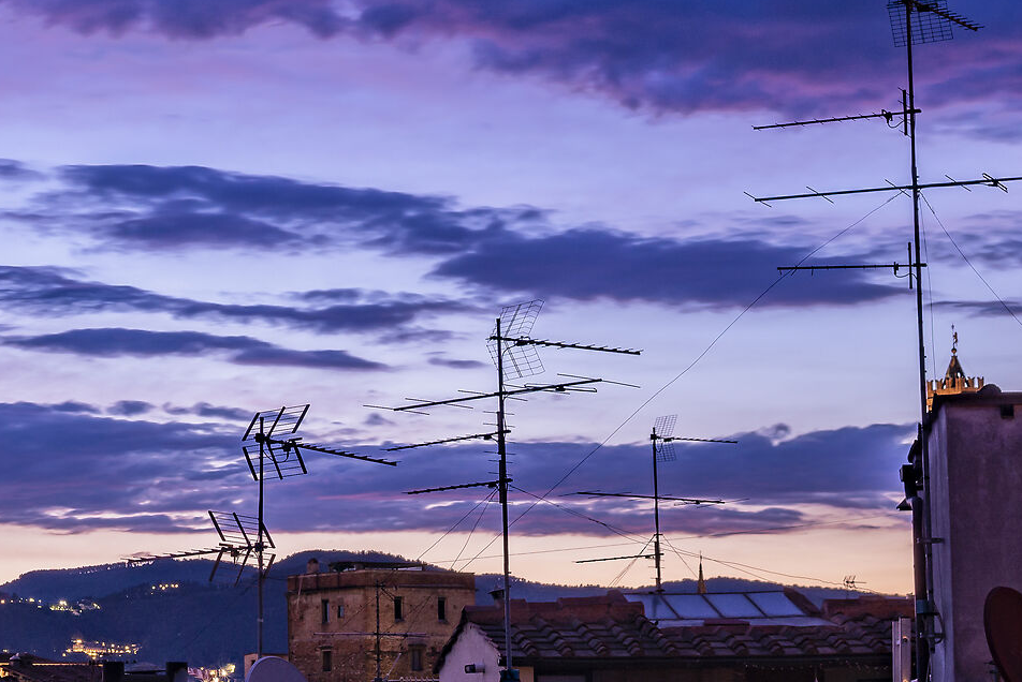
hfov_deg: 15.7
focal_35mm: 126
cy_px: 451
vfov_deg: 10.9
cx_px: -185
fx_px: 3579
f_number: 9
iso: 250
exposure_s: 5
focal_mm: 50
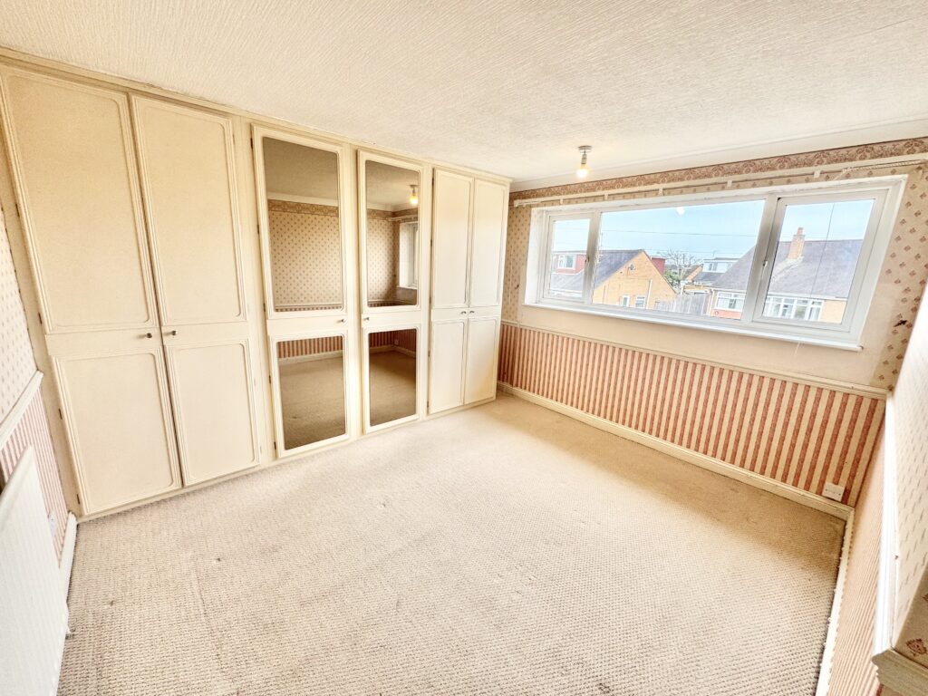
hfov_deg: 102.1
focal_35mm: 14
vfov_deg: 85.7
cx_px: 464
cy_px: 348
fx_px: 375
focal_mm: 2.22
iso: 80
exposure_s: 1/99
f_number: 2.2
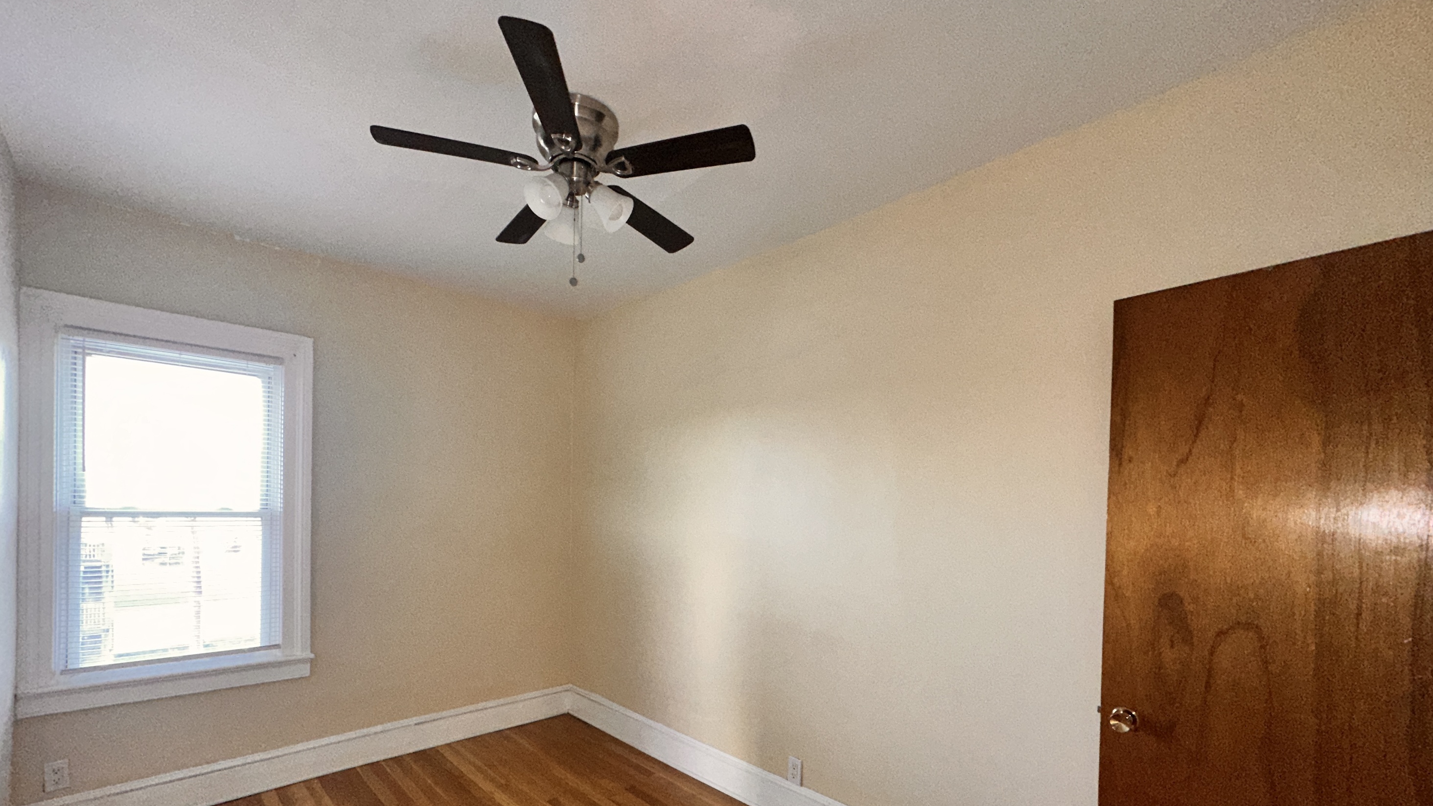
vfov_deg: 65.8
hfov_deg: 99.3
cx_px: 689
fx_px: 608
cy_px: 518
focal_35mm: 16
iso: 200
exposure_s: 1/71
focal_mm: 2.22
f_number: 2.2
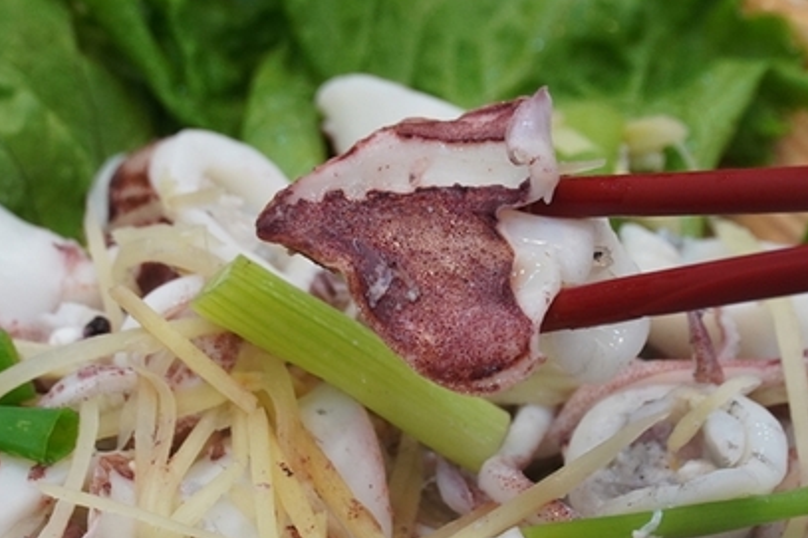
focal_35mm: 216
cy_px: 417
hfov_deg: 9.5
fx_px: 4847
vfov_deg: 6.3
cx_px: 367
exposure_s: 1/80
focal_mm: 69
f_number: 5.6
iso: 1000
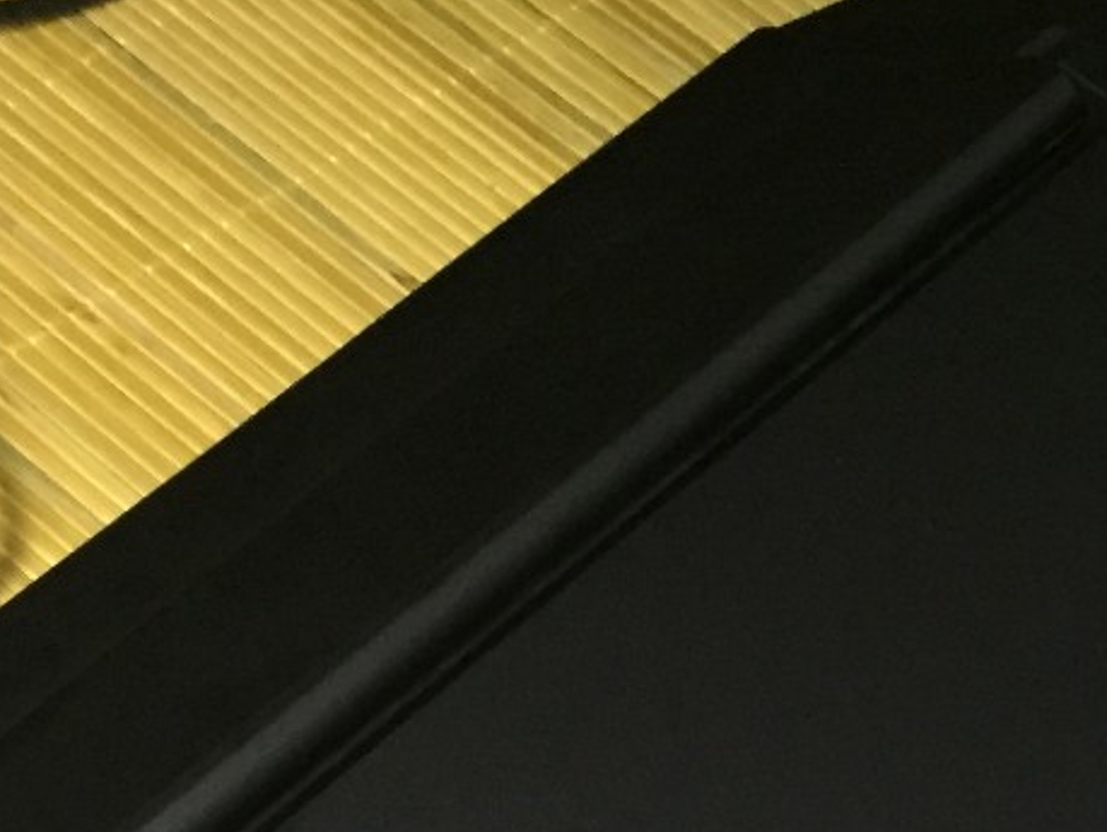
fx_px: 3232
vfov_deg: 14.0
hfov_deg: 19.2
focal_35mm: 101
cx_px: 897
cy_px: 1148
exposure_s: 1/15
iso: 250
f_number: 2.2
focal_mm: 4.15
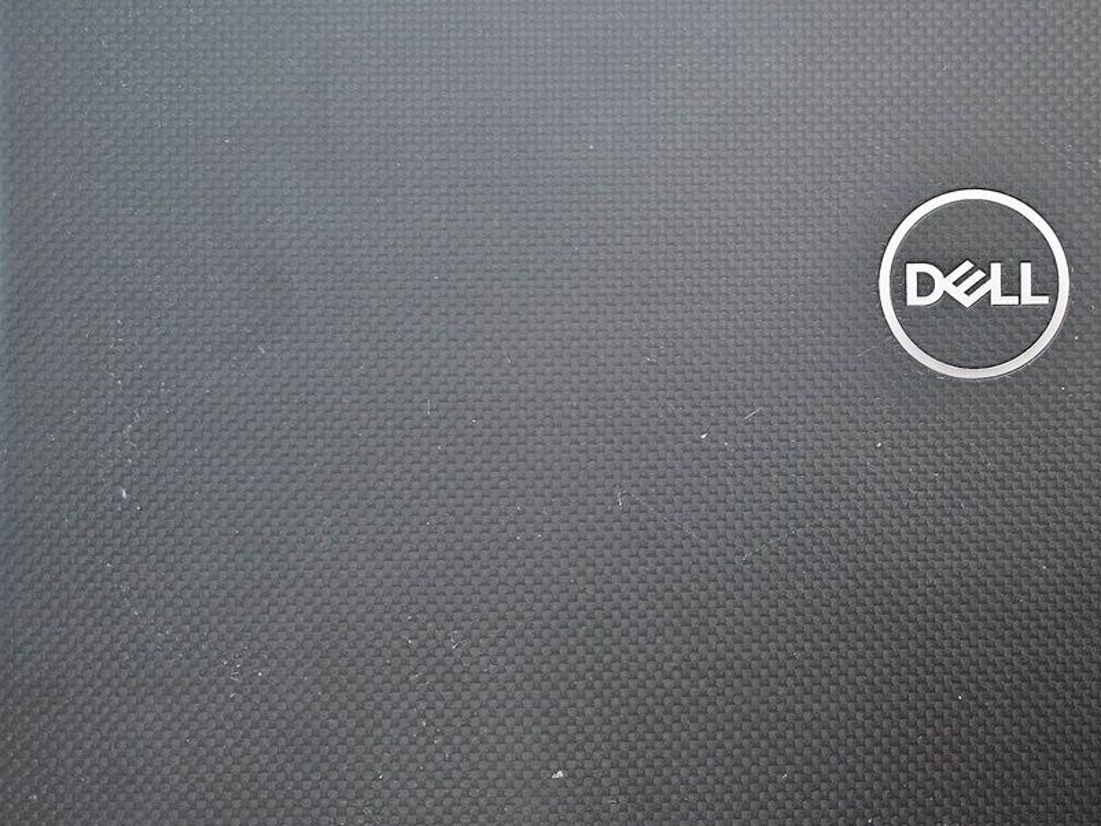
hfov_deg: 40.9
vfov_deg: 33.5
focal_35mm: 43
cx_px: 962
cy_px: 342
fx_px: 1368
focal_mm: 5.4
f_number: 1.8
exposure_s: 1/25
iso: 640
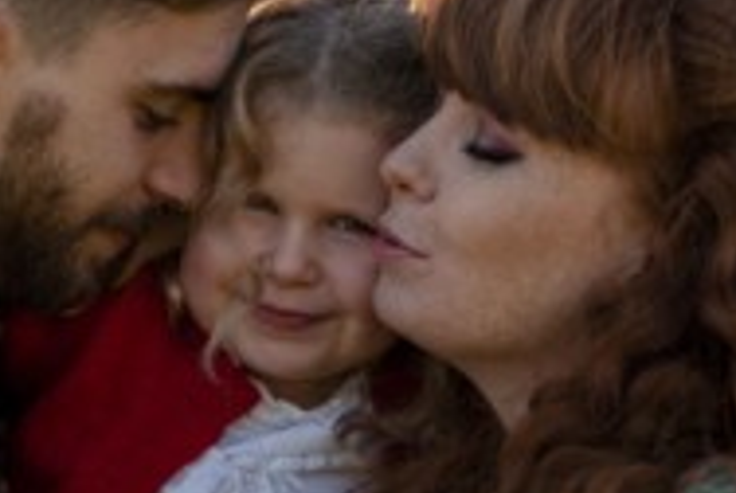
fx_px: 4075
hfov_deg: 10.2
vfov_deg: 6.9
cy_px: 567
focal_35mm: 199
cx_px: 22
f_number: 3.2
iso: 160
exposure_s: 1/1000
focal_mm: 50
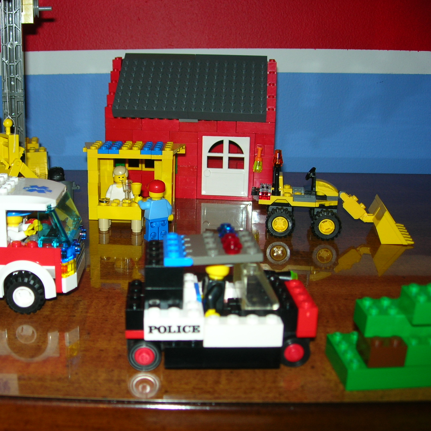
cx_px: 152
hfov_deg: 37.2
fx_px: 634
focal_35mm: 45
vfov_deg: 37.6
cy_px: 215
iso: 64
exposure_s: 1/60.1
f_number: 2.8
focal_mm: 7.8
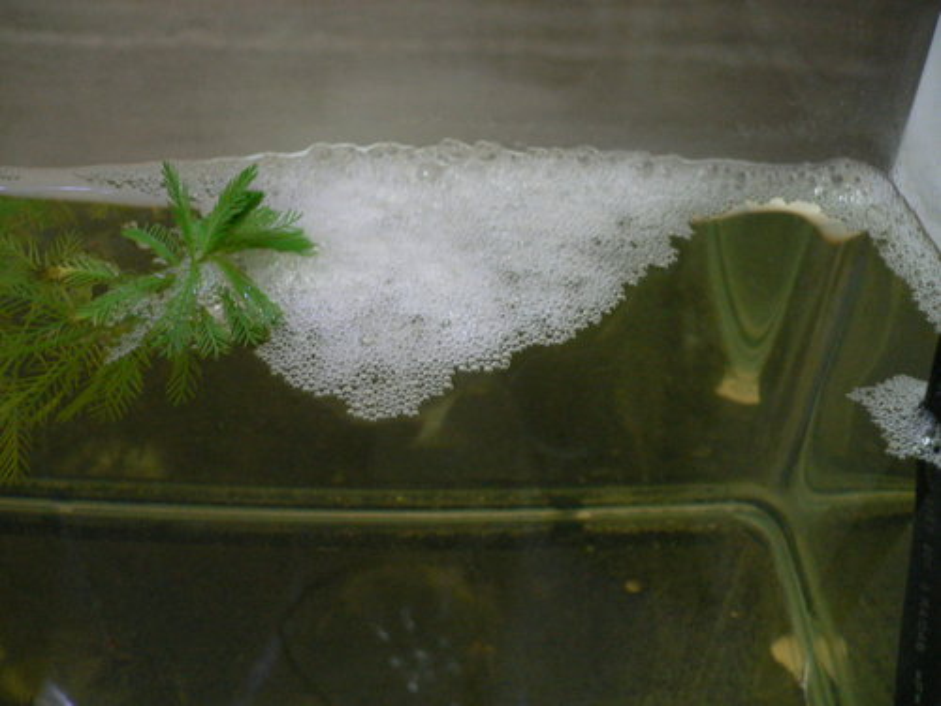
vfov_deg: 40.7
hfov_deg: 52.6
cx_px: 470
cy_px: 353
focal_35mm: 35
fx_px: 951
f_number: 2.8
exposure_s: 1
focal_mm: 5.8
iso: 200
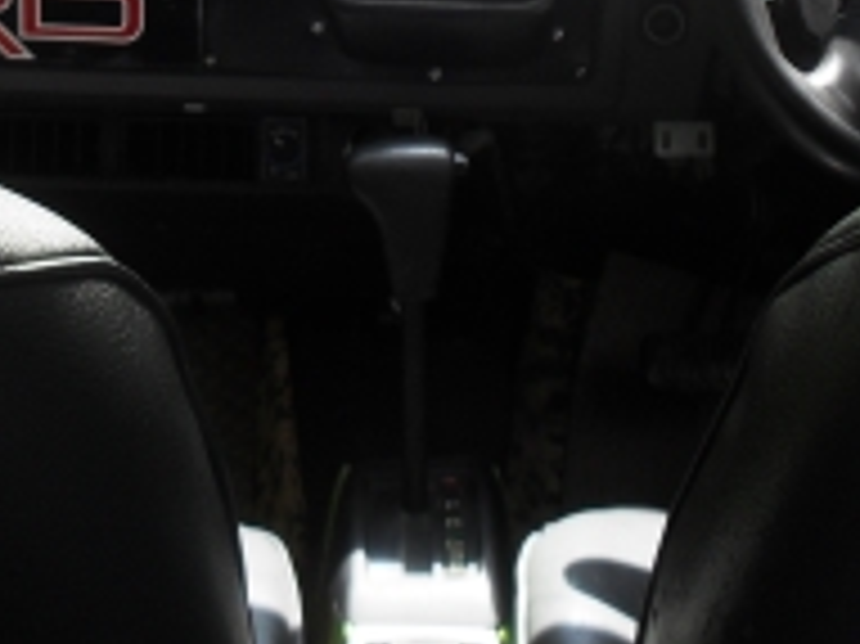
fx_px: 2036
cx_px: 347
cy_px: -90
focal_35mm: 82
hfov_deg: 23.8
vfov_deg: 17.3
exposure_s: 1/180
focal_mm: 6.3
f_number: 3.2
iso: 100
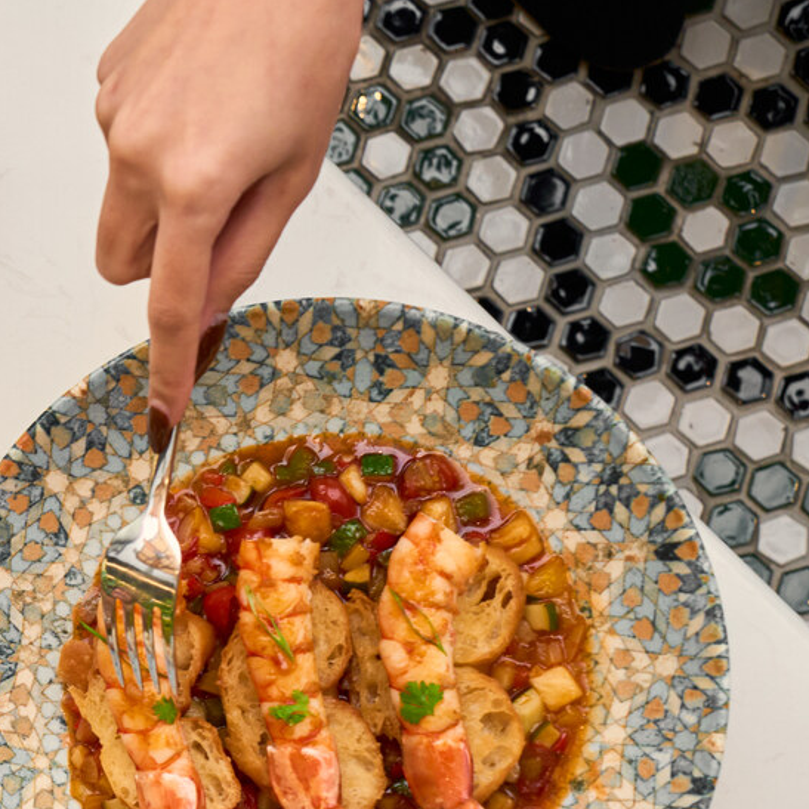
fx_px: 2909
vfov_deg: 15.7
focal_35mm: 110
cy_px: 703
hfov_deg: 14.7
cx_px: -421
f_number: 8
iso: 400
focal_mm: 41
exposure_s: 1/100
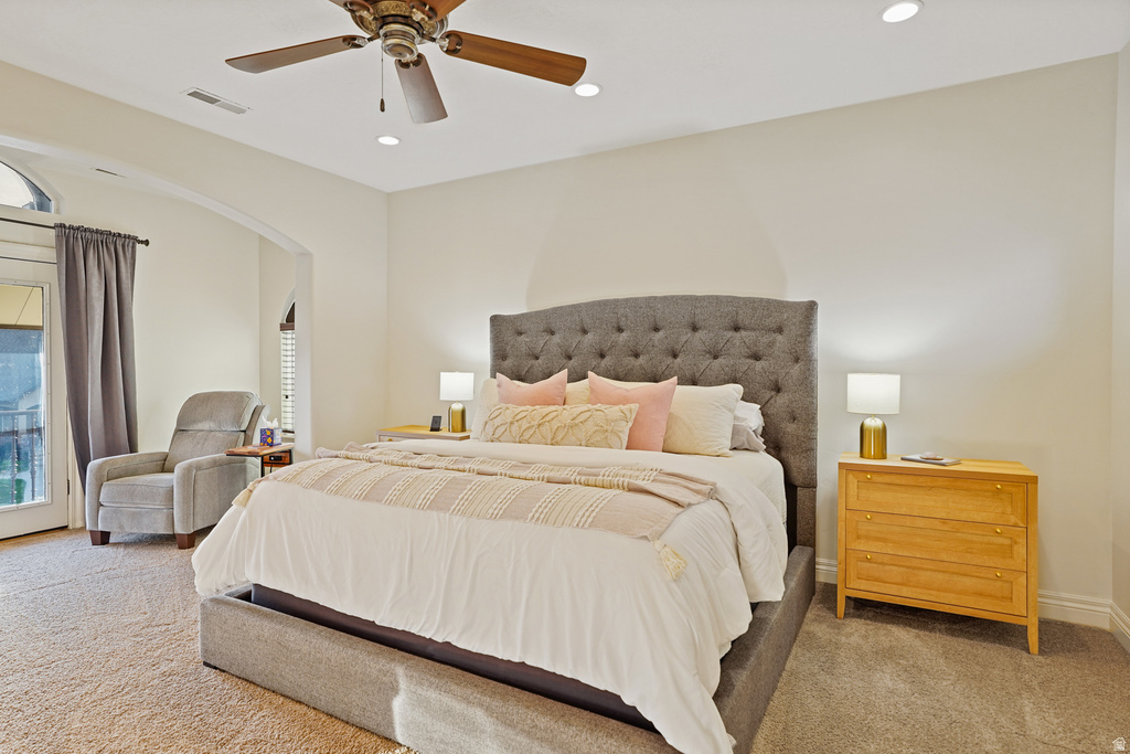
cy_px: 377
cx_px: 565
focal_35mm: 19
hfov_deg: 88.1
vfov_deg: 65.7
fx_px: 584
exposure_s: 1/13
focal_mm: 18.6
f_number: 4
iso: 400
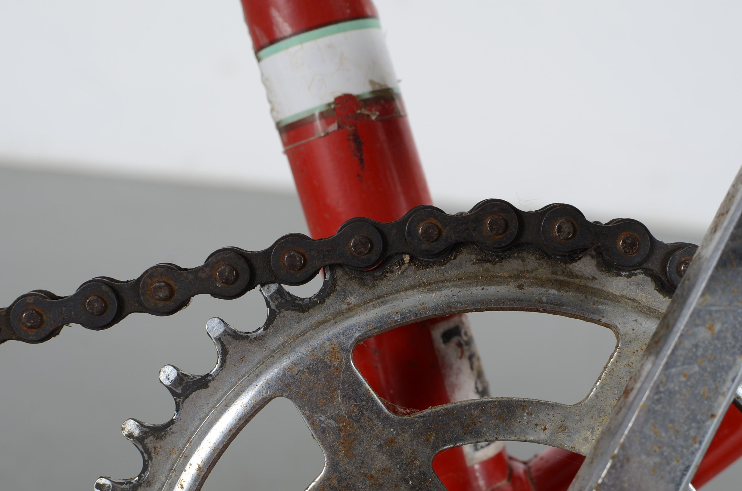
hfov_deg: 37.9
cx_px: 371
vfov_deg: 25.6
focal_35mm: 52
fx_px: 1080
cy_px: 246
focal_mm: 35
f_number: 6.3
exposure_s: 1/125
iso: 100
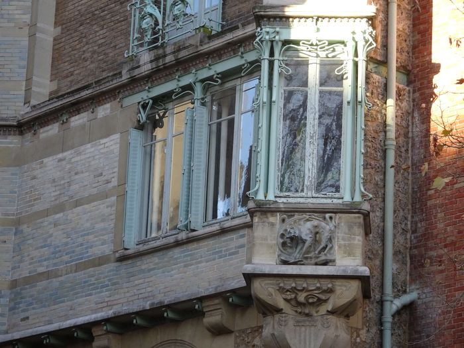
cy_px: 174
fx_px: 1863
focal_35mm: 139
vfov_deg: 10.7
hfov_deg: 14.2
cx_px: 232
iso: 400
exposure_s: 1/160
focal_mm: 23.73
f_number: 5.6
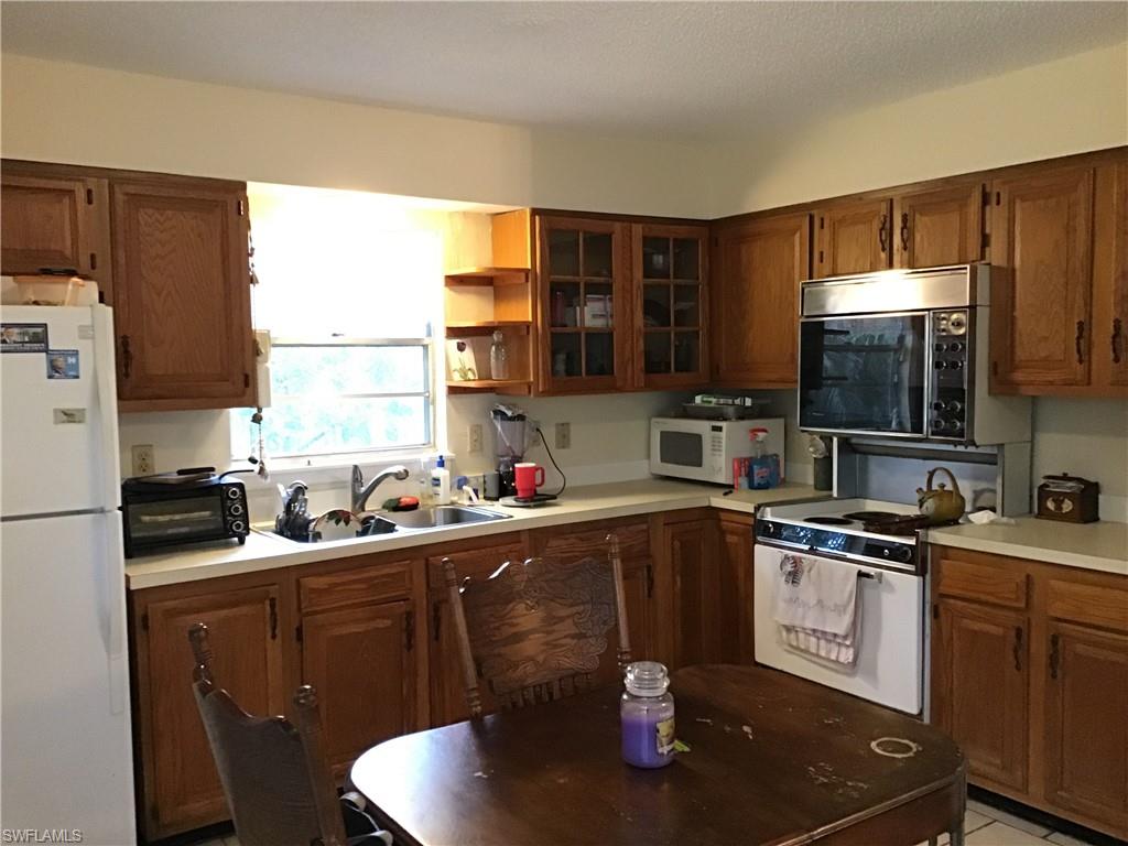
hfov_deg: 58.4
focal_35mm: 31
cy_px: 423
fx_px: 1010
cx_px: 564
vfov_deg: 45.4
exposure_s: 1/15
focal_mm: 3.3
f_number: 2.4
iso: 250
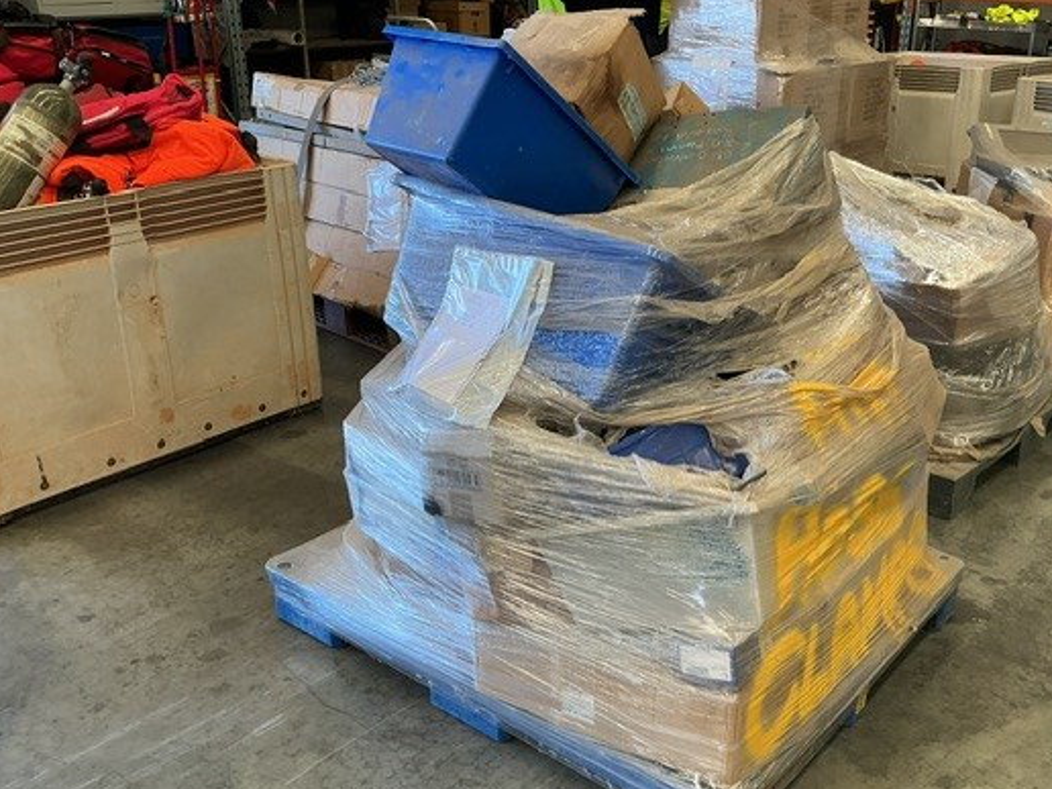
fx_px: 1094
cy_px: 440
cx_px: 648
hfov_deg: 50.9
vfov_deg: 39.6
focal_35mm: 36
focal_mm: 3
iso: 64
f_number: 1.8
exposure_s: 1/120
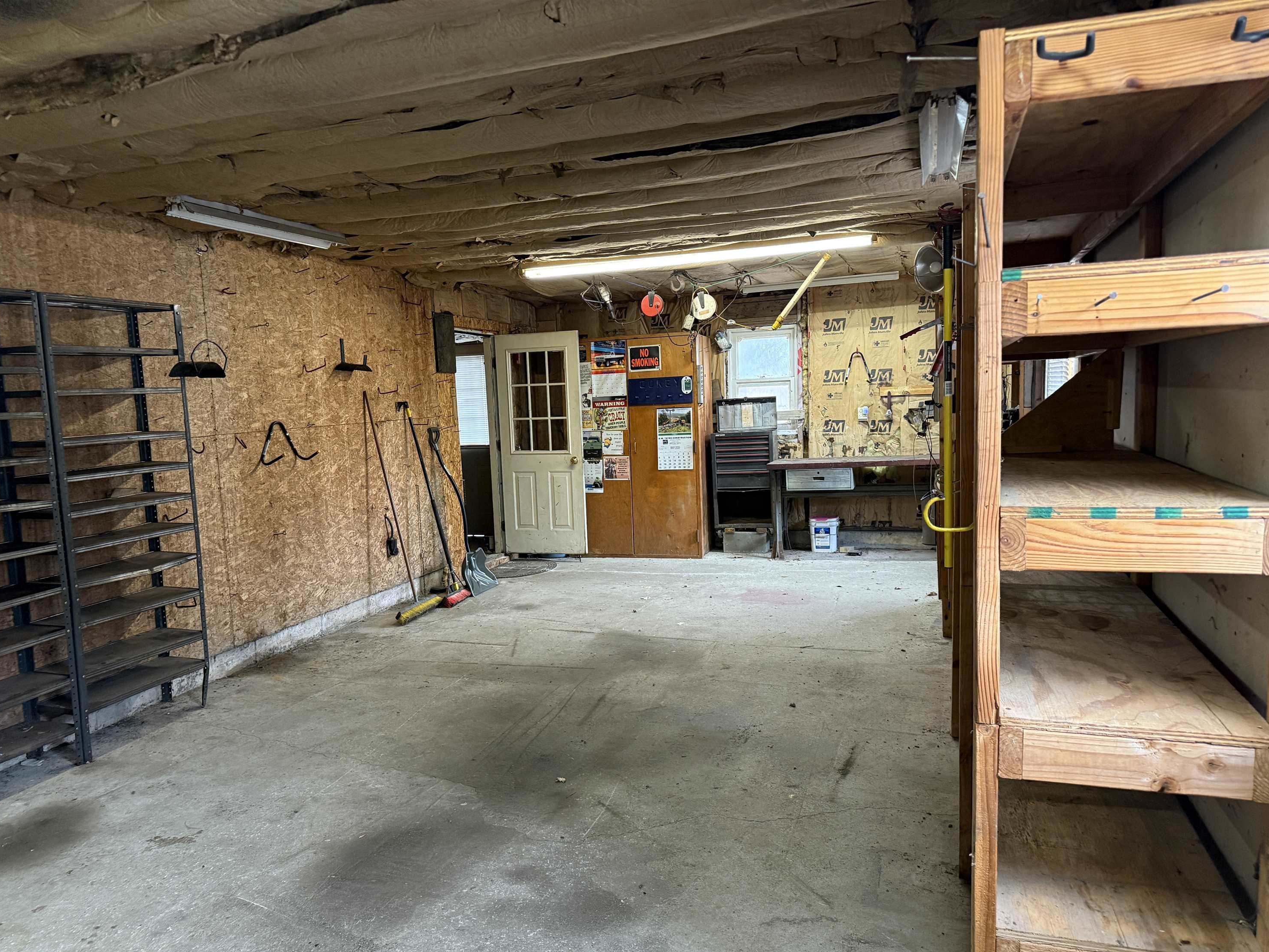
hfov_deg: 69.4
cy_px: 495
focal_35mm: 25
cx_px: 615
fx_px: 917
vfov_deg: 54.9
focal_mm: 6.76
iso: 400
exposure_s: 1/60
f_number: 1.78
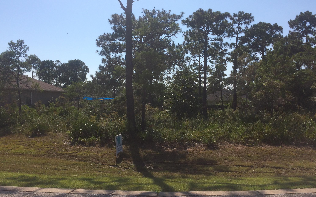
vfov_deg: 40.6
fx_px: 267
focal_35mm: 31
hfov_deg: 61.2
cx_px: 159
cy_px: 107
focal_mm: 4.15
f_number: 2.2
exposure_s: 1/3425
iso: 32
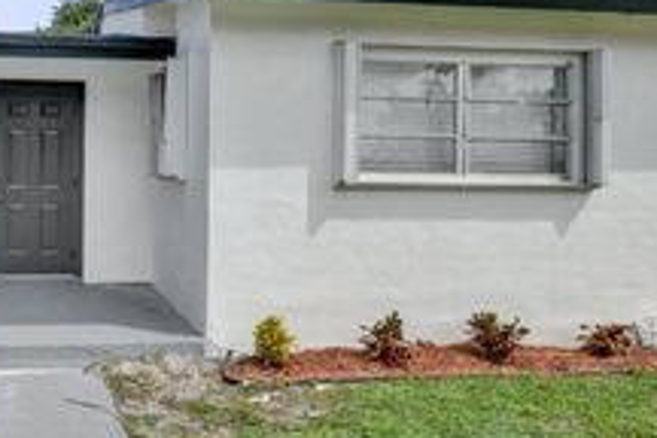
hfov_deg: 46.5
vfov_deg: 34.8
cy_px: 169
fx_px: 696
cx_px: 88
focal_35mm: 38
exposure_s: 1/160
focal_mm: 16.5
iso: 800
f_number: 22
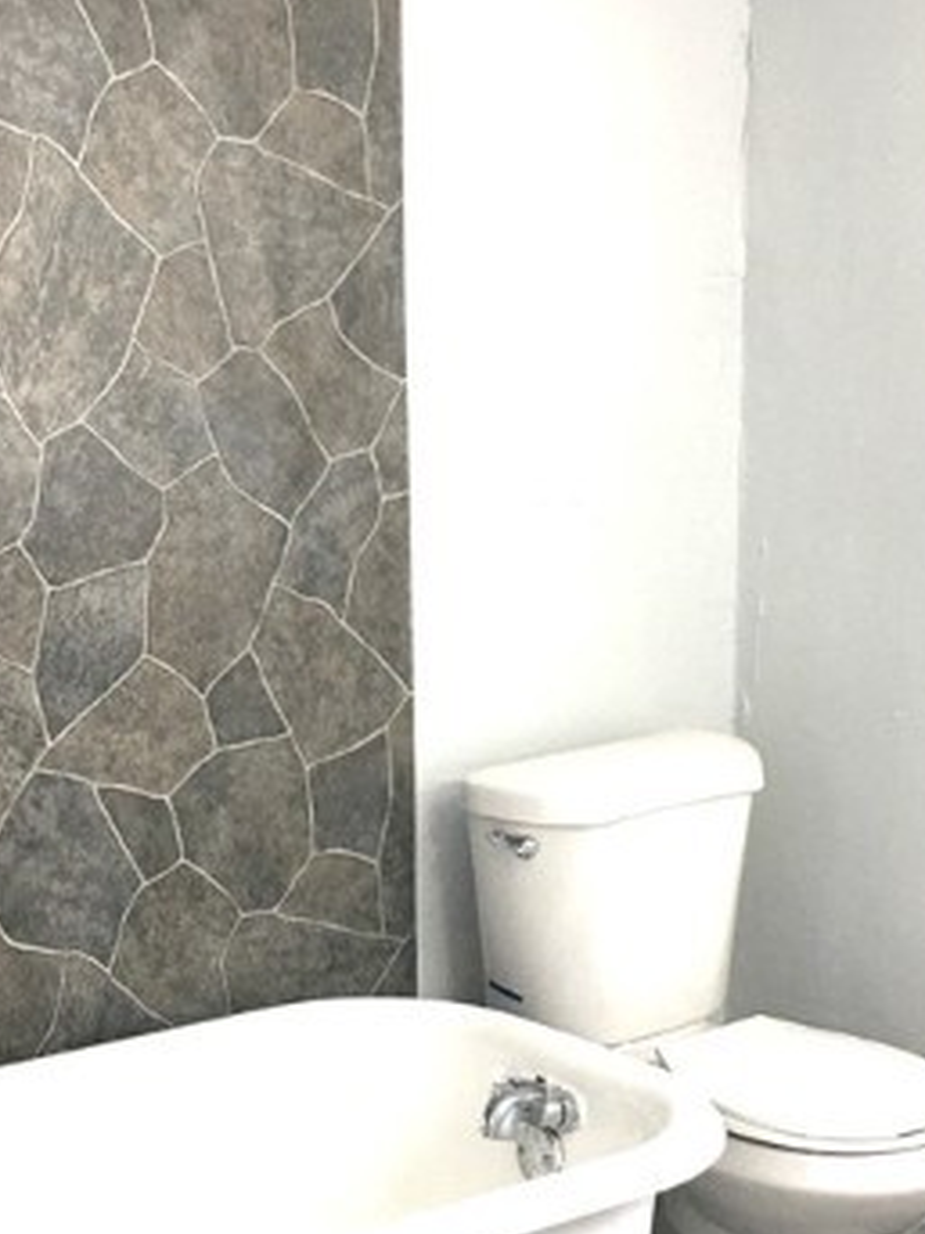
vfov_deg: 29.8
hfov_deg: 22.6
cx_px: 461
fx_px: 2317
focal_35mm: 65
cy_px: 680
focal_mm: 4.15
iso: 40
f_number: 2.2
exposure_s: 1/15
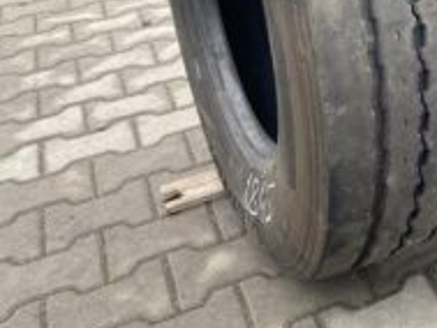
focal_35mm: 59
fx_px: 745
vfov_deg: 23.4
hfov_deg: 29.5
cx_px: 479
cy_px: -29
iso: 50
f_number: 1.8
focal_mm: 4.25
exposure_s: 1/122
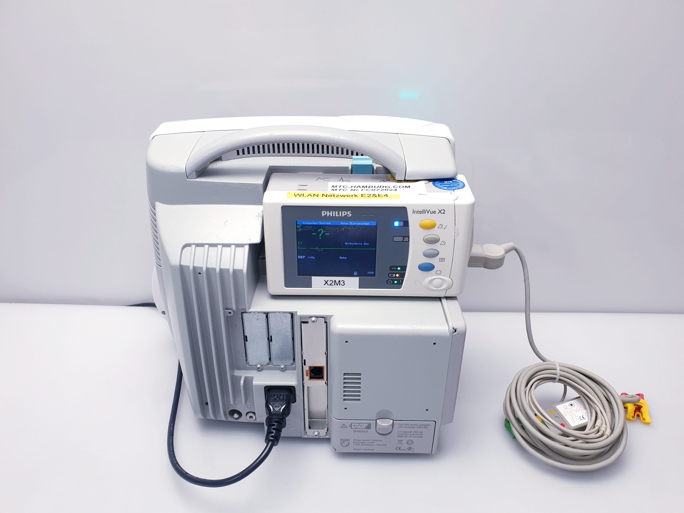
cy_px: 256
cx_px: 342
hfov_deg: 67.3
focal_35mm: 26
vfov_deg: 53.1
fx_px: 514
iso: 64
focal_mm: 4.3
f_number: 2.4
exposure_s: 1/50
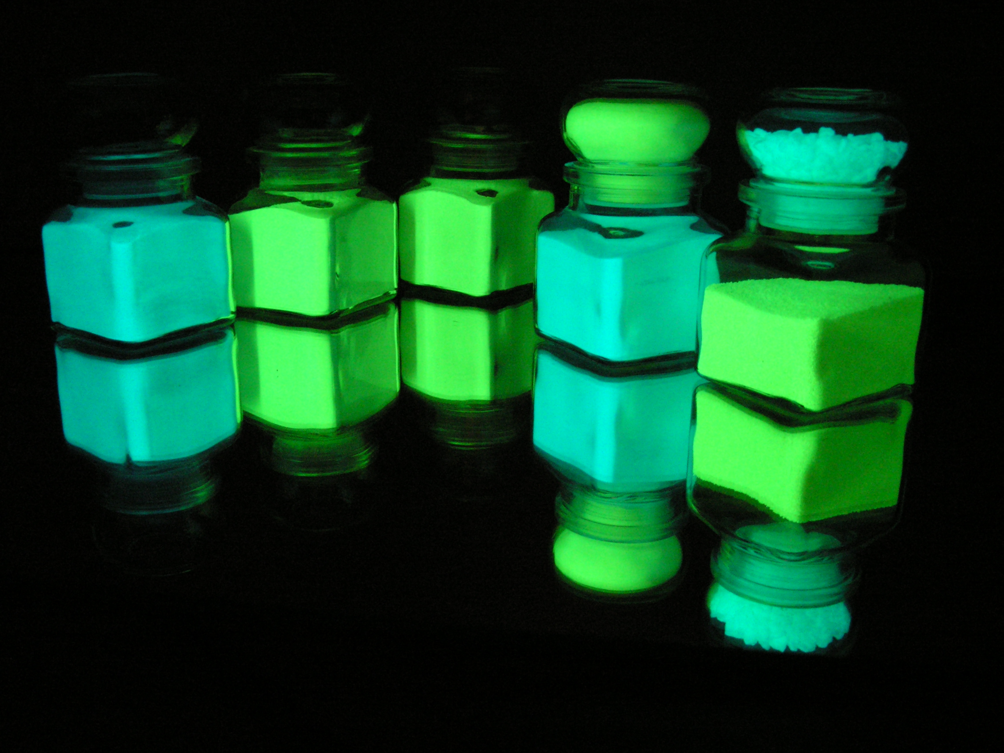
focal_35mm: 38
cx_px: 502
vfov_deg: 37.7
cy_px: 376
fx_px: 1102
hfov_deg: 49.0
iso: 200
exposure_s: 1.3
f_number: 2.8
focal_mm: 6.3
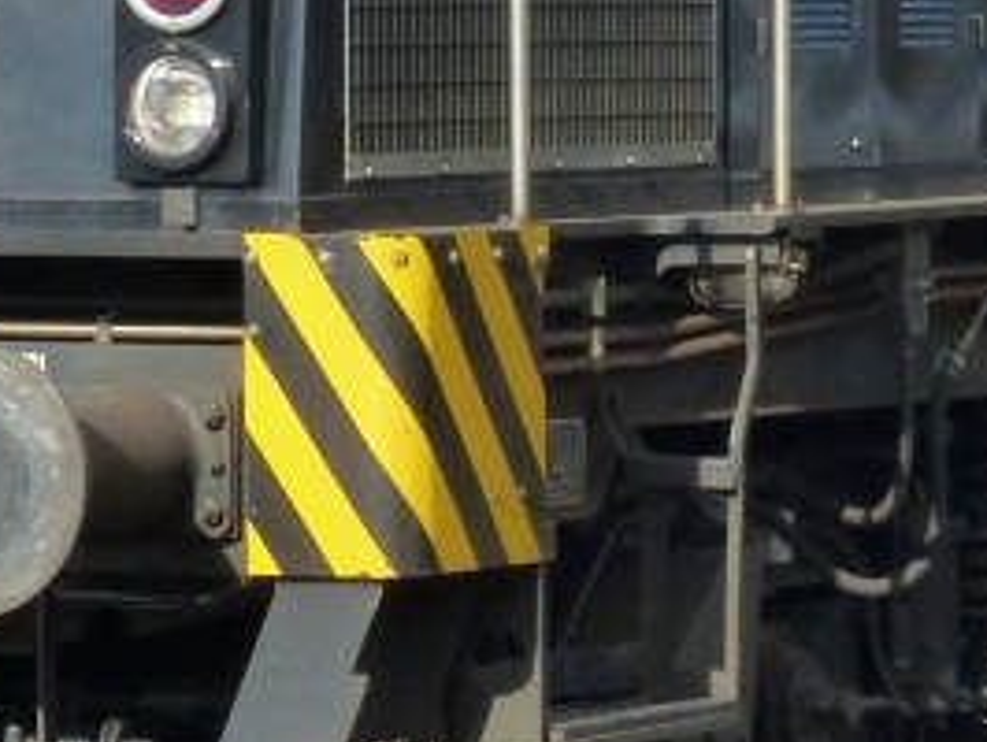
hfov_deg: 6.4
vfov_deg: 4.8
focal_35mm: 311
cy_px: -152
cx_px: 686
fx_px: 8875
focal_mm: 12.5
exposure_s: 1/200
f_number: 8
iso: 250
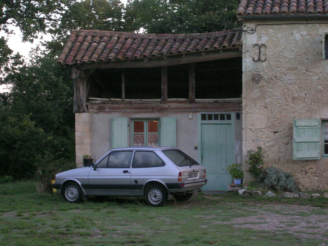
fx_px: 891
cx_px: 164
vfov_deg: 15.7
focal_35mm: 94
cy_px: 123
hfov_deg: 20.9
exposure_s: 1/60.1
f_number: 4.5
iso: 190
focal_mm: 14.2
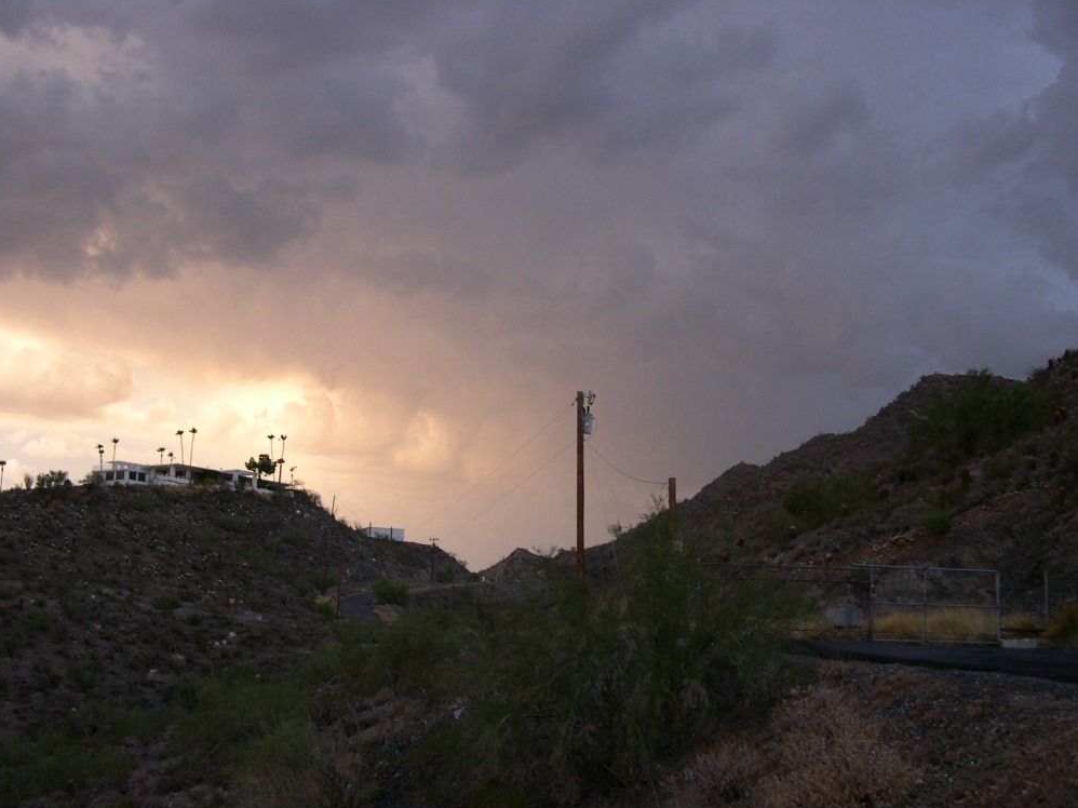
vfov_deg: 36.8
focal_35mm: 39
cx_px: 530
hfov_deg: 47.9
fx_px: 1214
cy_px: 407
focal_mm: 8
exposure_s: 1/46.2
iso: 100
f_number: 2.8
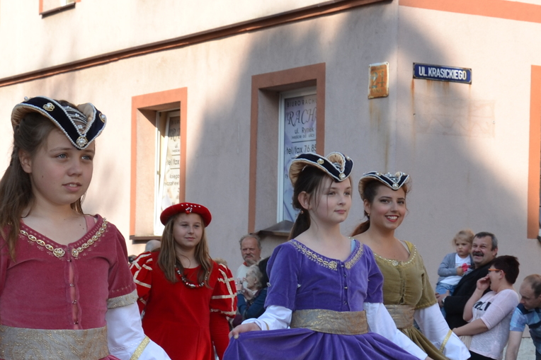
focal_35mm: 98
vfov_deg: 13.9
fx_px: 1472
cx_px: 303
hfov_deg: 20.8
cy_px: 298
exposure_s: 1/200
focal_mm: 26
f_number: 6.3
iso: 100
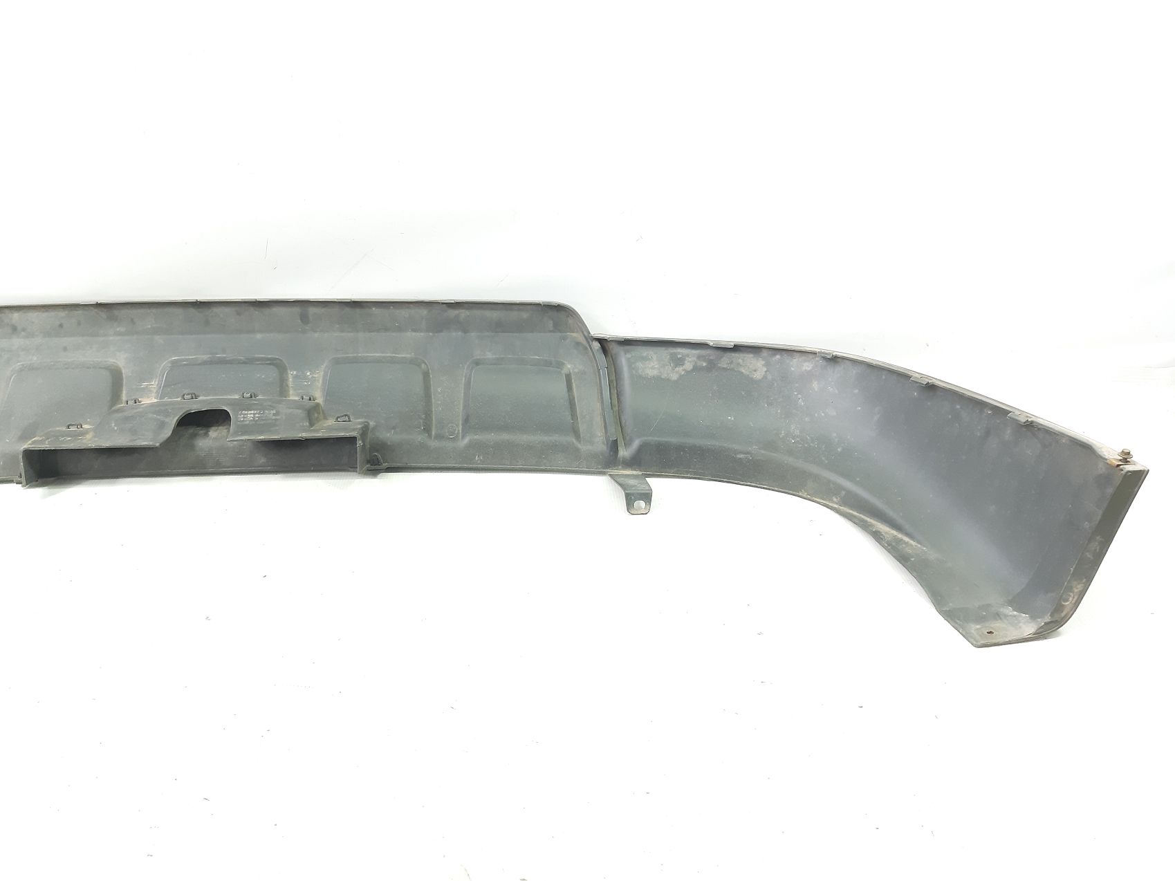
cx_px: 588
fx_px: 916
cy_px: 440
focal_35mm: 27
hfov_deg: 65.3
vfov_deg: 51.3
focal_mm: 3.93
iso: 80
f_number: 1.7
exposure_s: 1/50
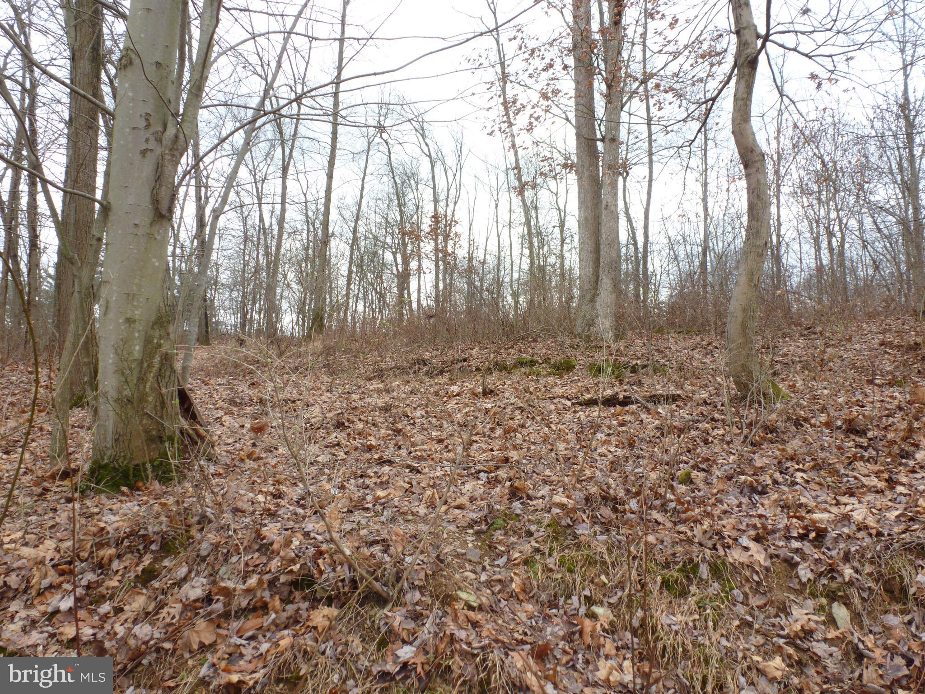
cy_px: 347
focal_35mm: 24
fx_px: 641
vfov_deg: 56.8
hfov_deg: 71.6
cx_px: 462
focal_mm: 4.3
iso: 100
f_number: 4
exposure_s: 1/125
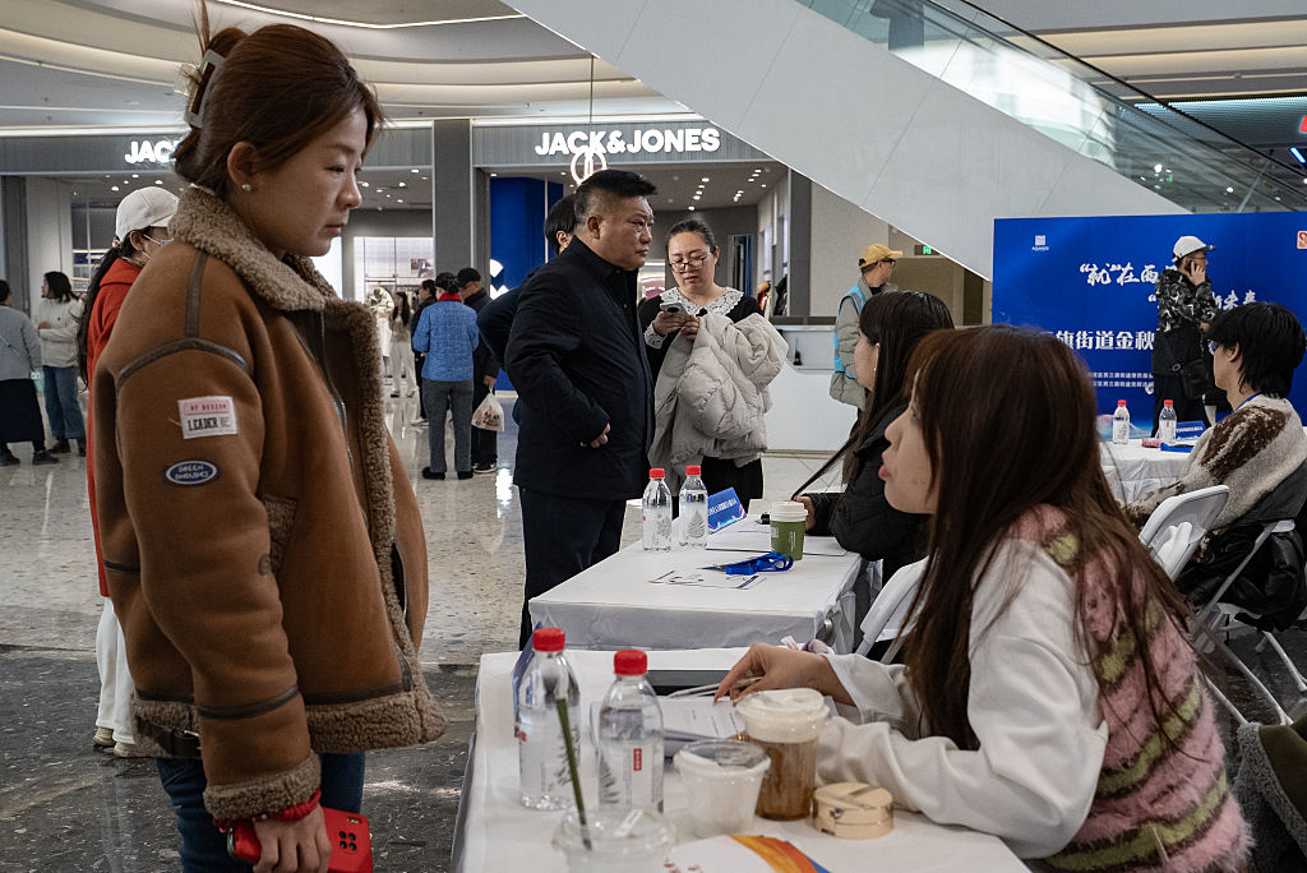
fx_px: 1344
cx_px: 654
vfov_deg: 36.0
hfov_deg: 51.9
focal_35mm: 37
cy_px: 436
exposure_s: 1/400
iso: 8000
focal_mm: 37
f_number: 6.3
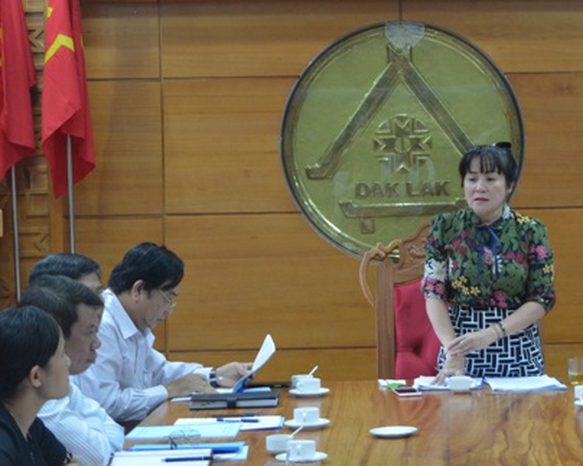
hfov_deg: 17.7
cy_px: 188
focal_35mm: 107
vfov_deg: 14.4
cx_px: 504
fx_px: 1846
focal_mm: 40
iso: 1600
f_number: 4.8
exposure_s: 1/40
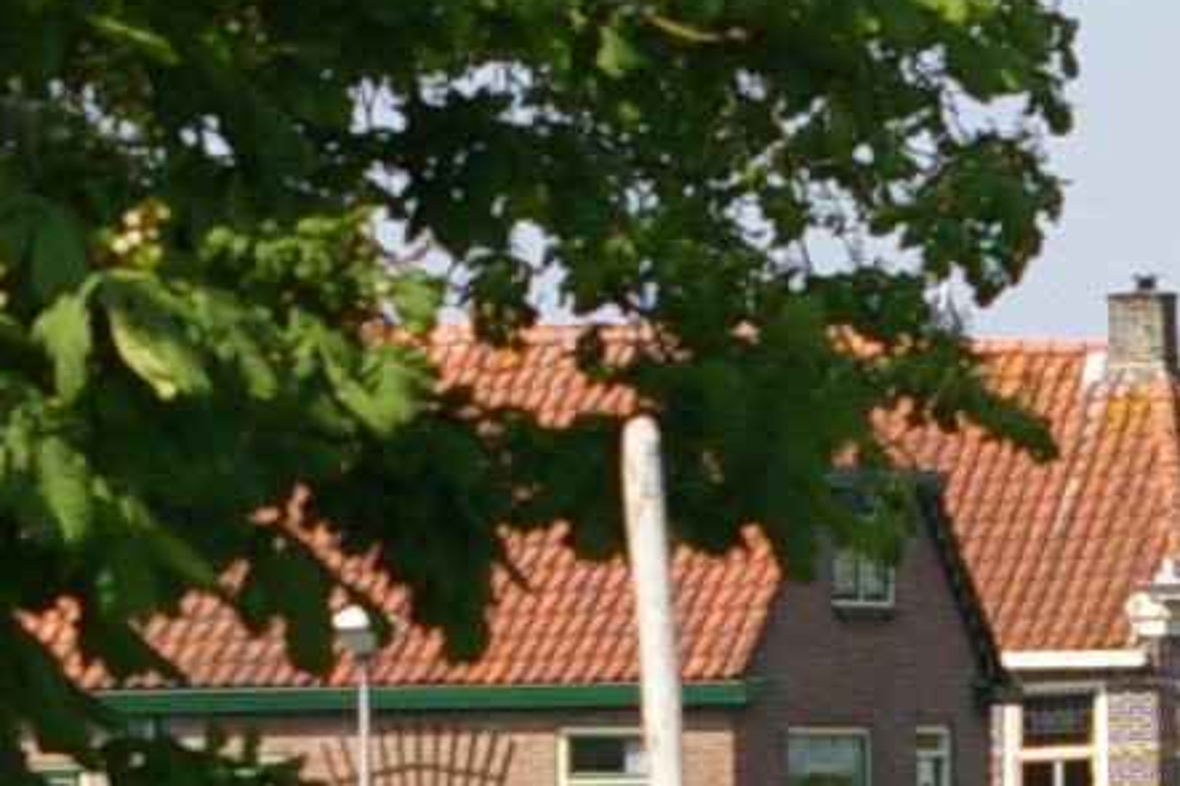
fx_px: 15019
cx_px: 980
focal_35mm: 458
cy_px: 176
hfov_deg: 4.5
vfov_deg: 3.0
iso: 200
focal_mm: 45
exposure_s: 1/250
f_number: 8
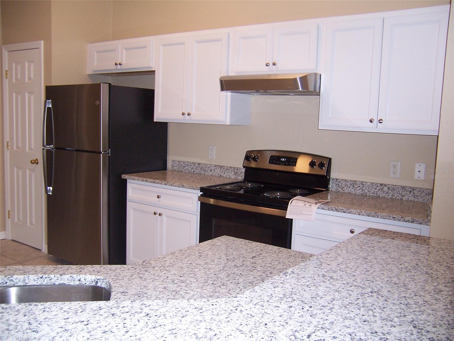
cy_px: 170
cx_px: 227
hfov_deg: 55.4
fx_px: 433
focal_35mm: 33
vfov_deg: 42.9
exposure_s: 1/60
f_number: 2.8
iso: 140
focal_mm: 5.5
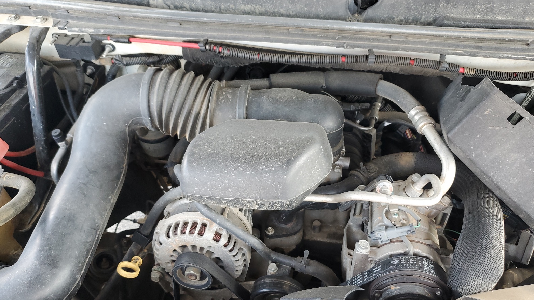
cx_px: 267
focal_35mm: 29
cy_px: 169
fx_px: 411
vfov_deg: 40.1
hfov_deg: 66.1
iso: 82
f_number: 1.5
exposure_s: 1/120
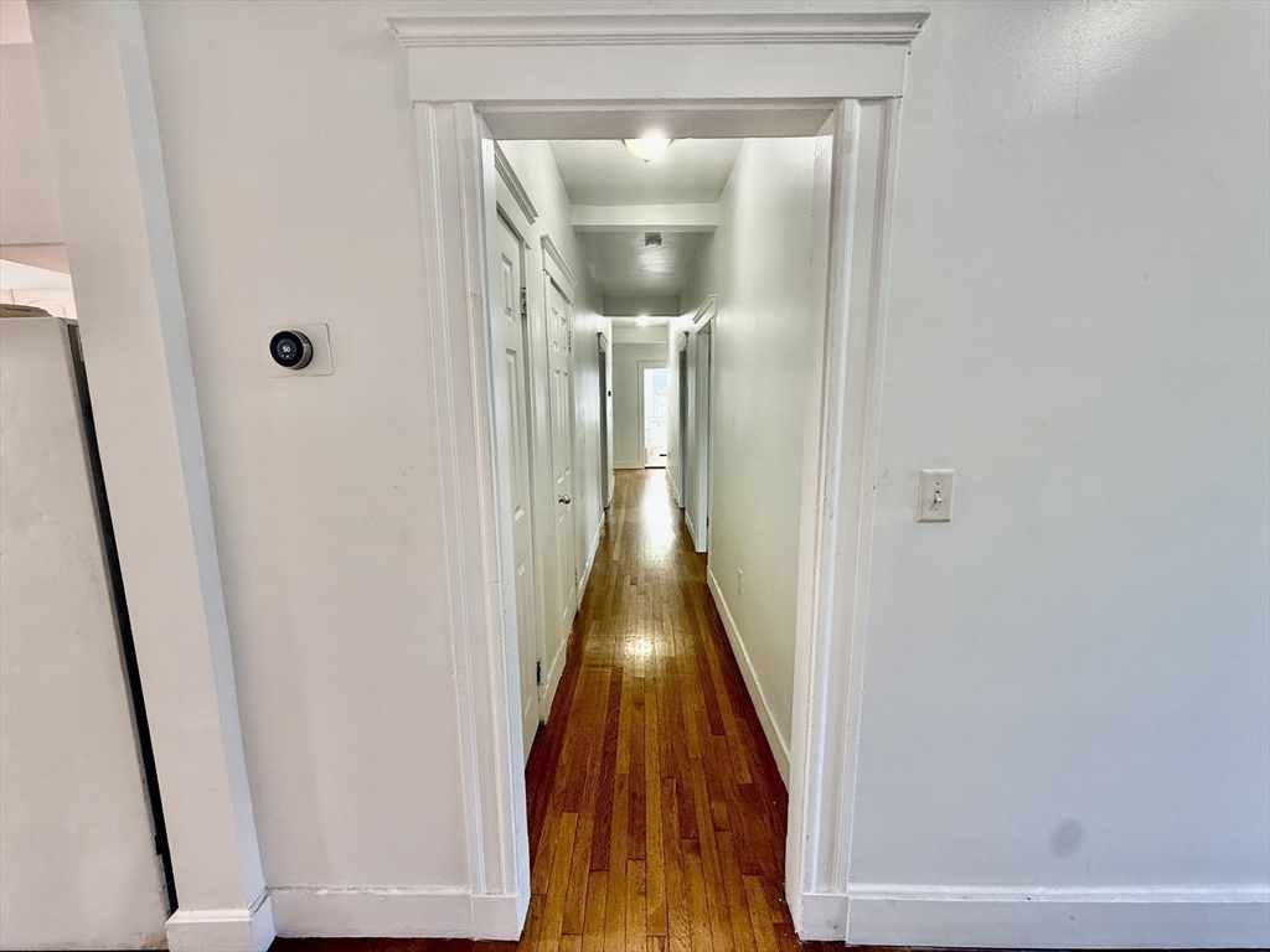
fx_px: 514
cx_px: 635
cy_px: 476
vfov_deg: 85.7
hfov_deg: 102.1
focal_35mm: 14
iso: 200
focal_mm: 2.22
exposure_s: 1/60
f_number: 2.2
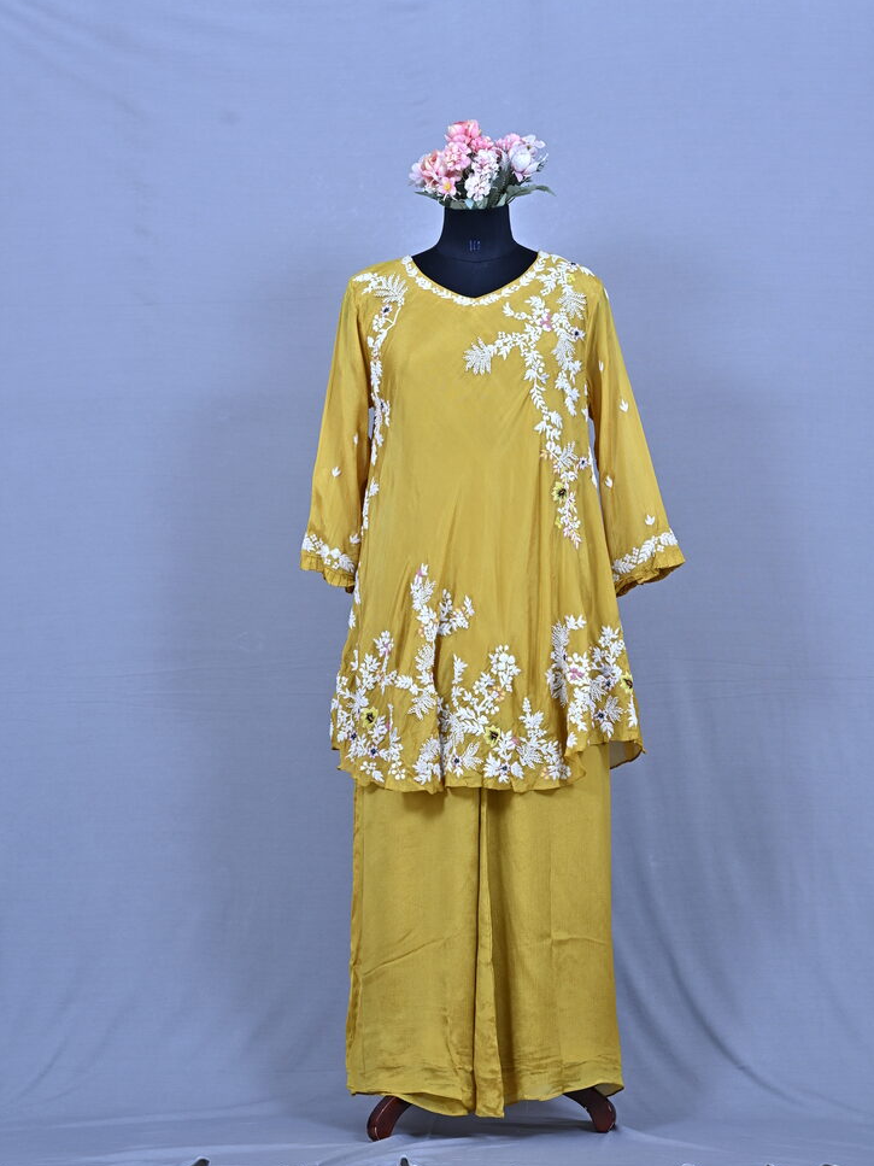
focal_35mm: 93
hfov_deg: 15.9
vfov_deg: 21.1
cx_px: 441
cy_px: 541
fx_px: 3131
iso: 32
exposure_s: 1/125
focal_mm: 85
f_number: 7.1
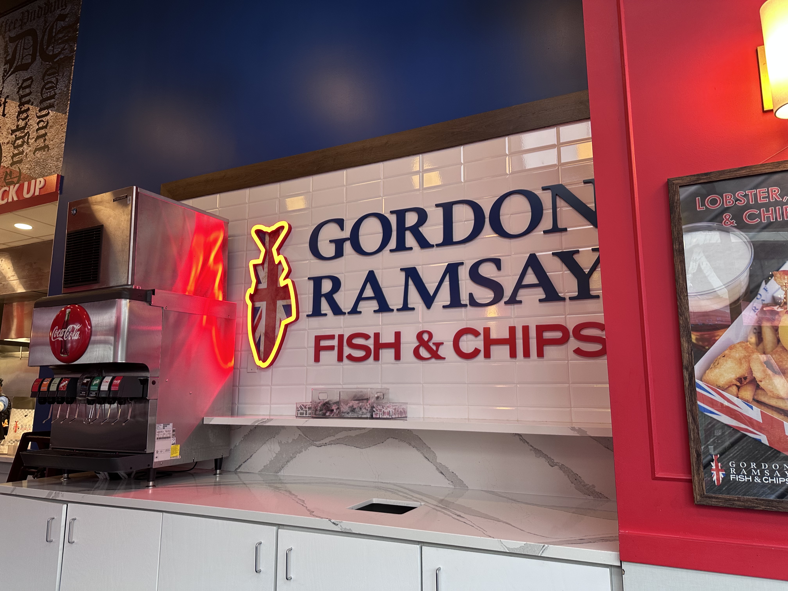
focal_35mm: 24
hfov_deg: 71.6
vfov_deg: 56.8
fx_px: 546
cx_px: 394
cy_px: 296
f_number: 1.78
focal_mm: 6.86
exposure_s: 1/60
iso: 125
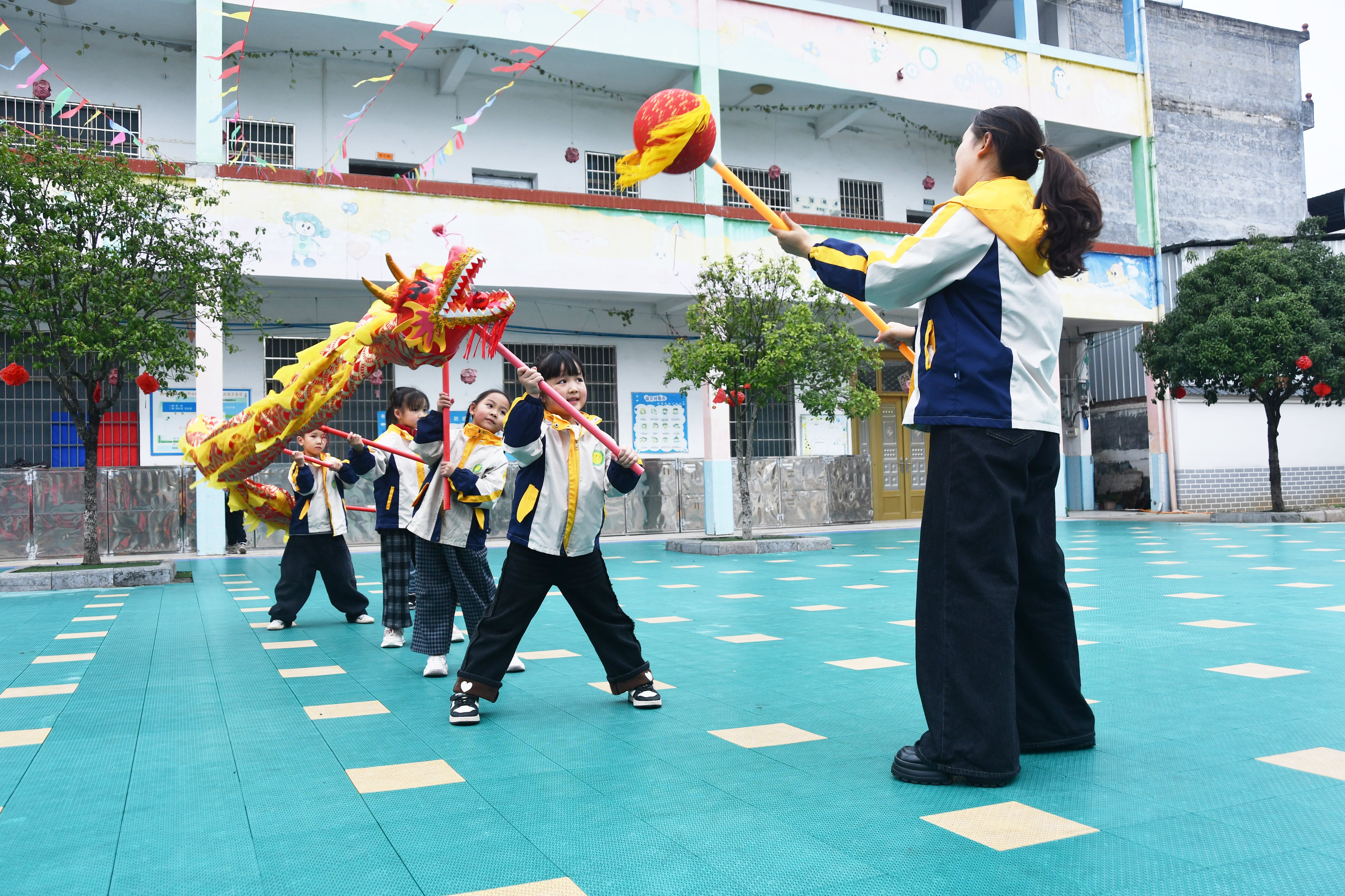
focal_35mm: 30
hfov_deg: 61.9
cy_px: 448
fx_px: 1121
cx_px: 672
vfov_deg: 43.6
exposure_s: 1/250
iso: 320
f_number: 5.6
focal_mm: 20
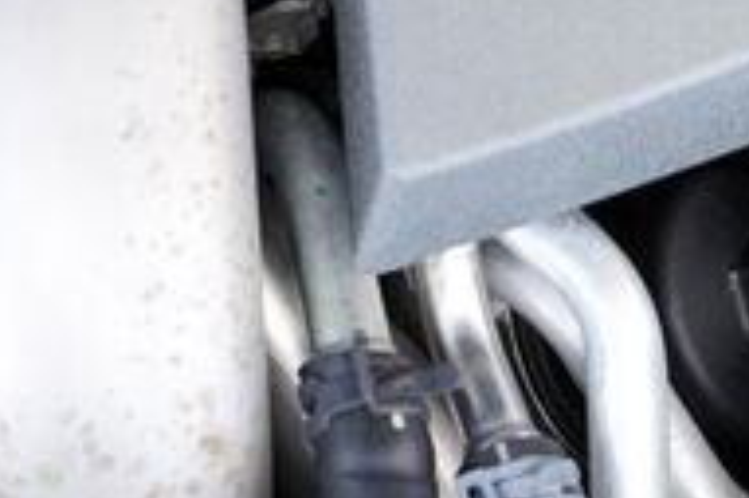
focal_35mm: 129
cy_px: -720
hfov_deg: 15.0
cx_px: -294
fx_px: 2682
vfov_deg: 9.4
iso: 100
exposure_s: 1/80
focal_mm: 24
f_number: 4.5
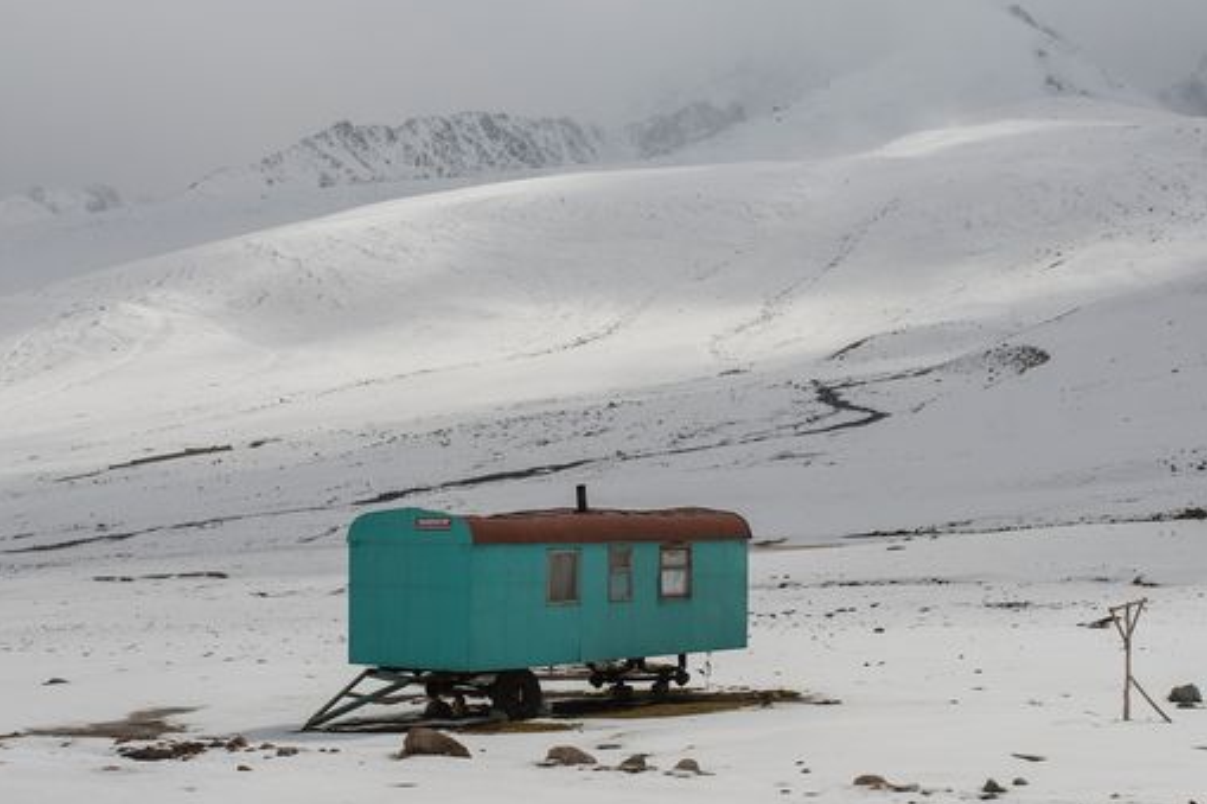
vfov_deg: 24.6
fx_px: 1843
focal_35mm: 55
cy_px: 416
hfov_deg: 35.9
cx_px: 792
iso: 100
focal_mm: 35
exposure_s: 1/1600
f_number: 5.6
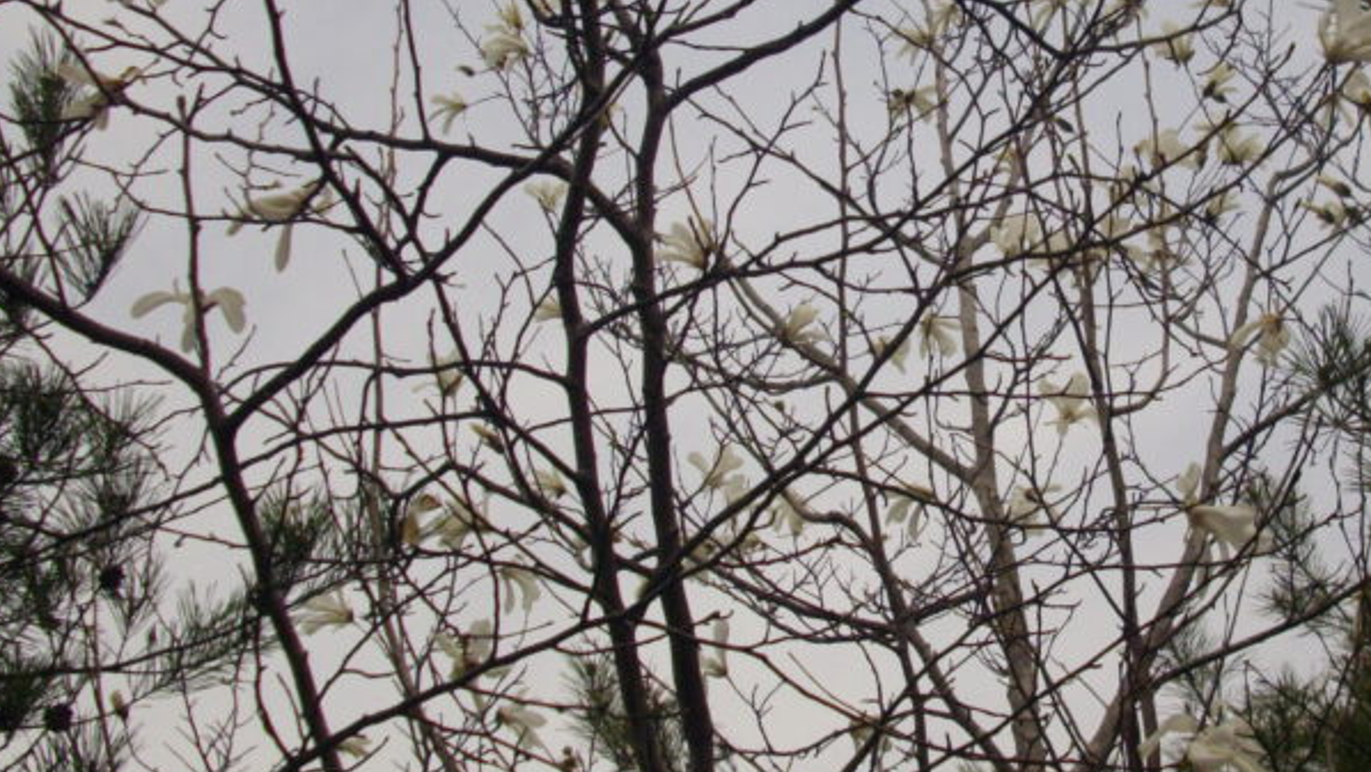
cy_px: 268
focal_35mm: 69
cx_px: 922
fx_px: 2510
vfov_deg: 17.5
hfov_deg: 30.3
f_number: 5.6
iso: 100
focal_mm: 6.2
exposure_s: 1/800
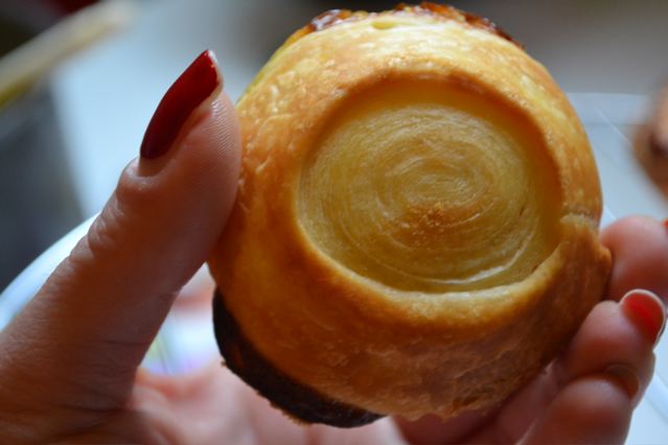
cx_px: 334
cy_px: 222
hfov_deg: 24.6
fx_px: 1531
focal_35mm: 82
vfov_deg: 16.6
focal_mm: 55
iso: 1800
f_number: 5.6
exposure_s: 1/60
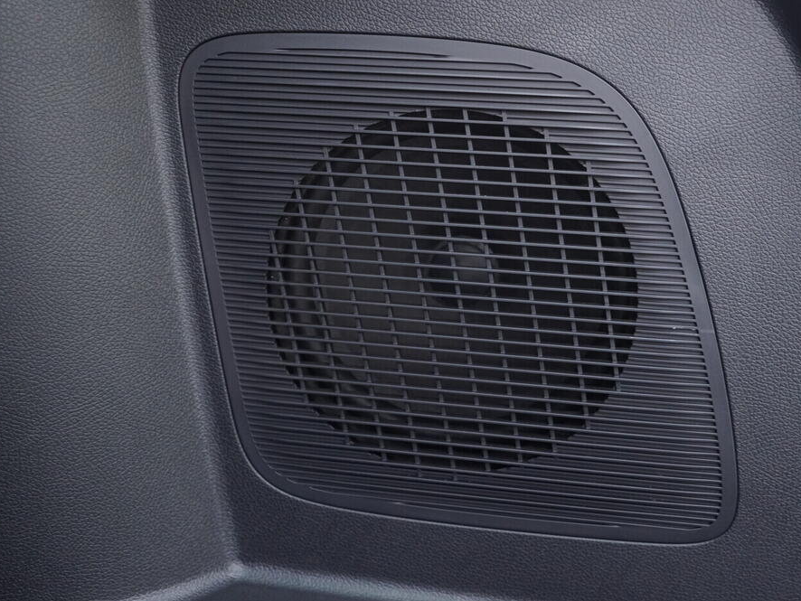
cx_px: 421
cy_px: 294
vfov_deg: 36.0
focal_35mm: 40
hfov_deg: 46.8
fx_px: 926
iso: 1600
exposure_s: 1/40
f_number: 2.8
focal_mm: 24
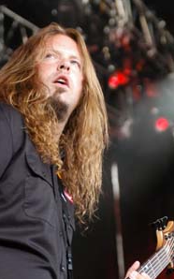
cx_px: 94
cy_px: 165
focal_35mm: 134
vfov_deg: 15.6
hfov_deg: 9.8
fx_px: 1018
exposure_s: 1/250
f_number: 2.8
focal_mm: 58
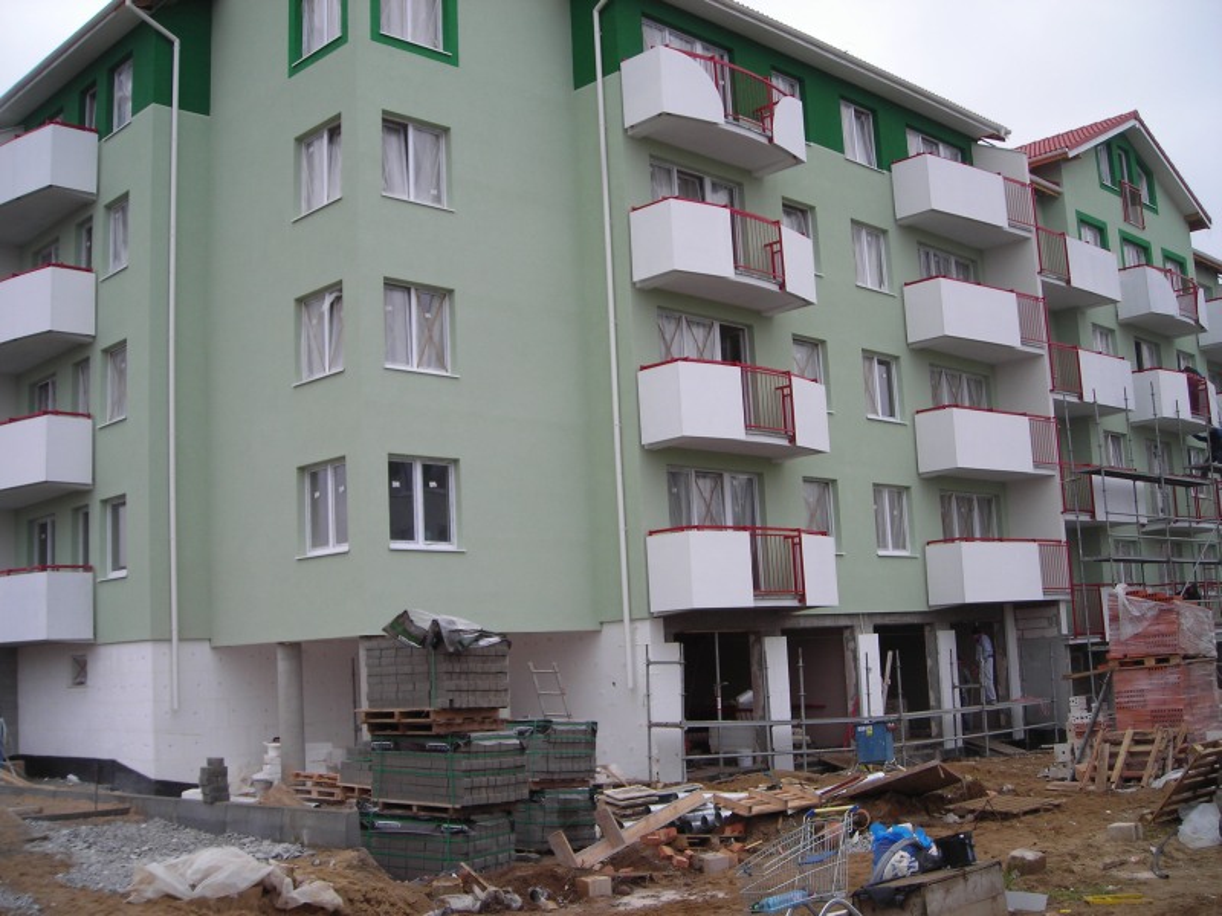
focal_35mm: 38
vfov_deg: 37.7
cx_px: 611
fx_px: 1341
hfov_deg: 49.0
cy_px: 458
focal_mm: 6.3
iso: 50
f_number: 3.2
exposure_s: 1/28.1
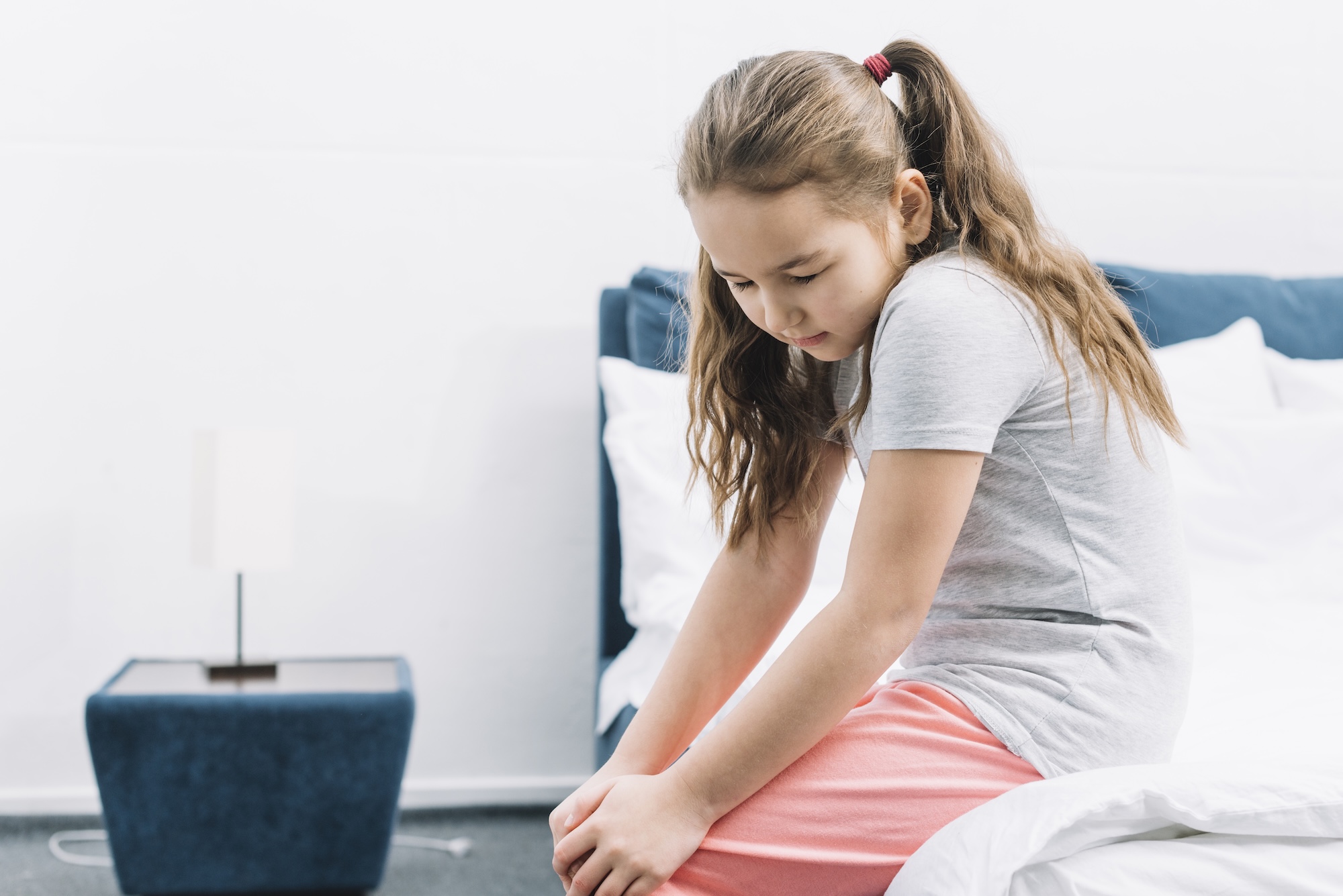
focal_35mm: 50
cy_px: 448
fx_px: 1866
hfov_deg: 39.6
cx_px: 672
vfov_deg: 27.0
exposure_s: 1/160
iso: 320
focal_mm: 50
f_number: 4
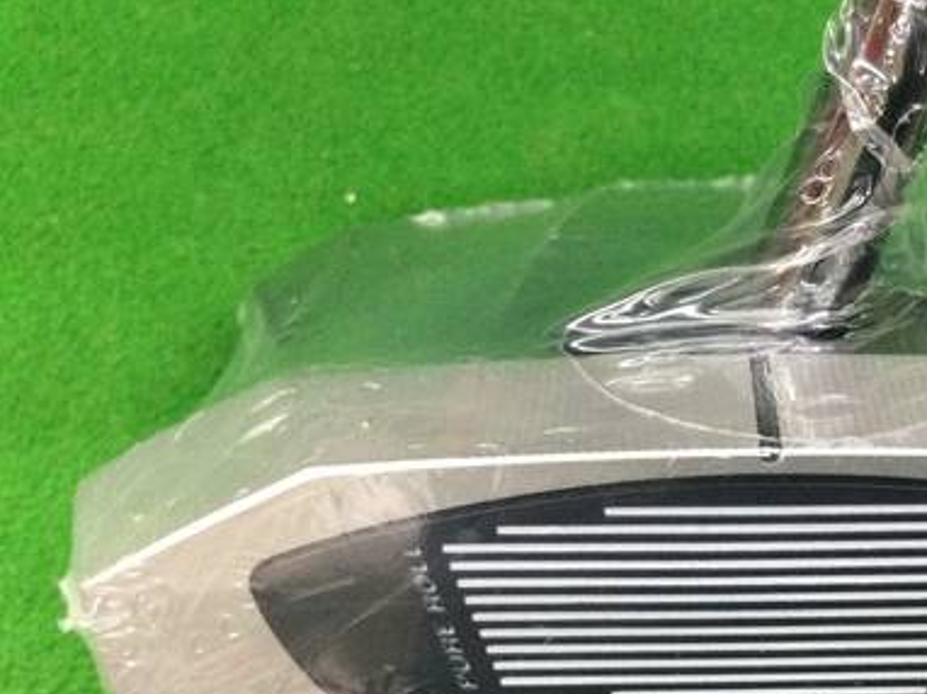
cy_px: 536
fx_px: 1392
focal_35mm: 52
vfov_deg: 27.5
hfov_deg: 35.7
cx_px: 738
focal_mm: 3.3
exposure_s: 1/30
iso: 125
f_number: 2.4
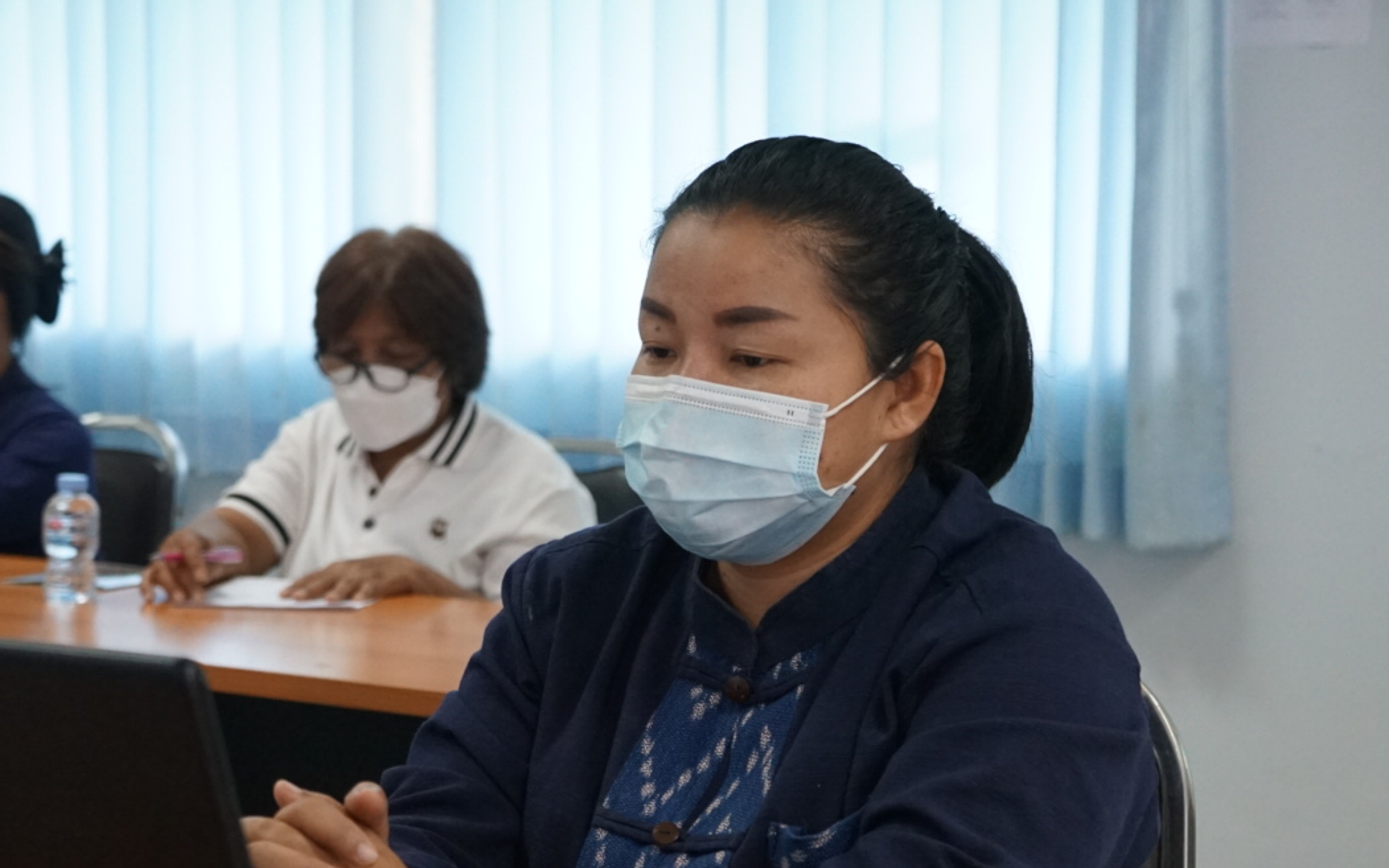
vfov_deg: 16.2
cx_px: 724
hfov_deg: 25.8
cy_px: 659
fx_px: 3029
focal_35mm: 80
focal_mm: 51
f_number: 4.5
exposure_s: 1/160
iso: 2500
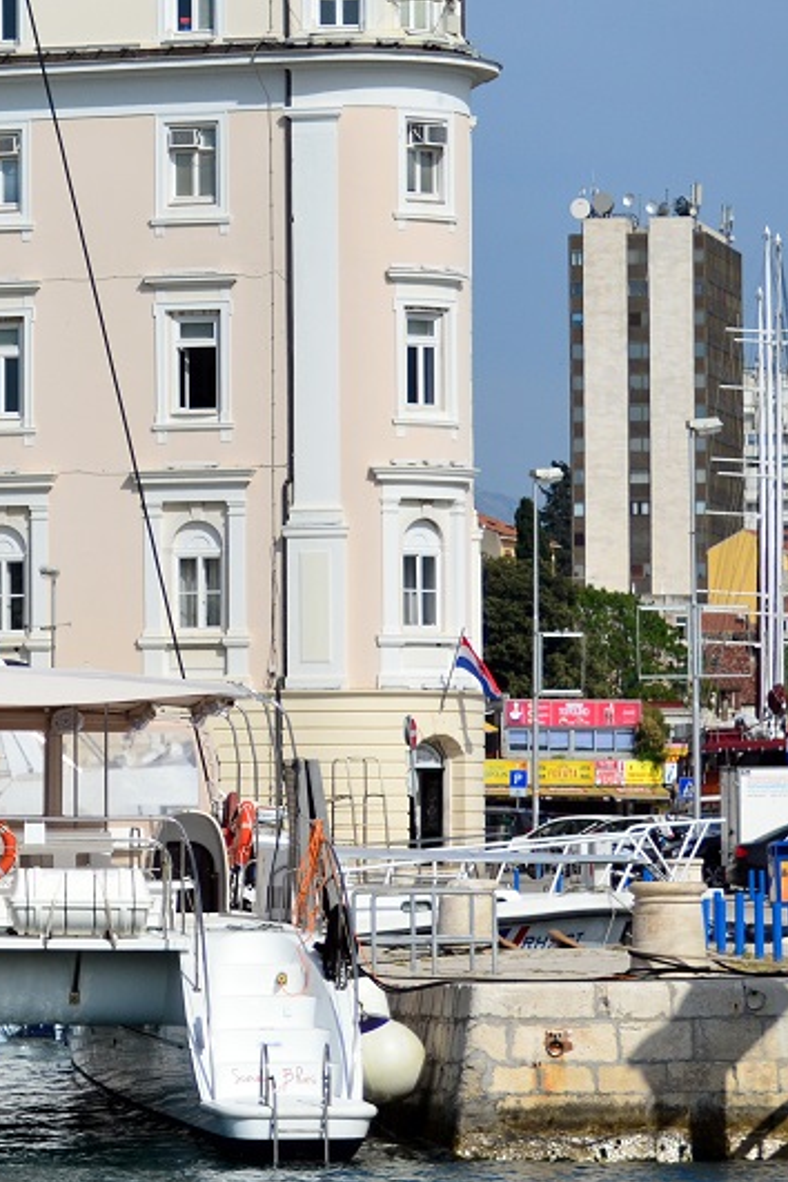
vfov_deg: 10.4
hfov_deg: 6.9
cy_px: 589
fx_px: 6468
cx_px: -306
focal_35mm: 197
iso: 450
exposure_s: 1/8000
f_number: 4.5
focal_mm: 70
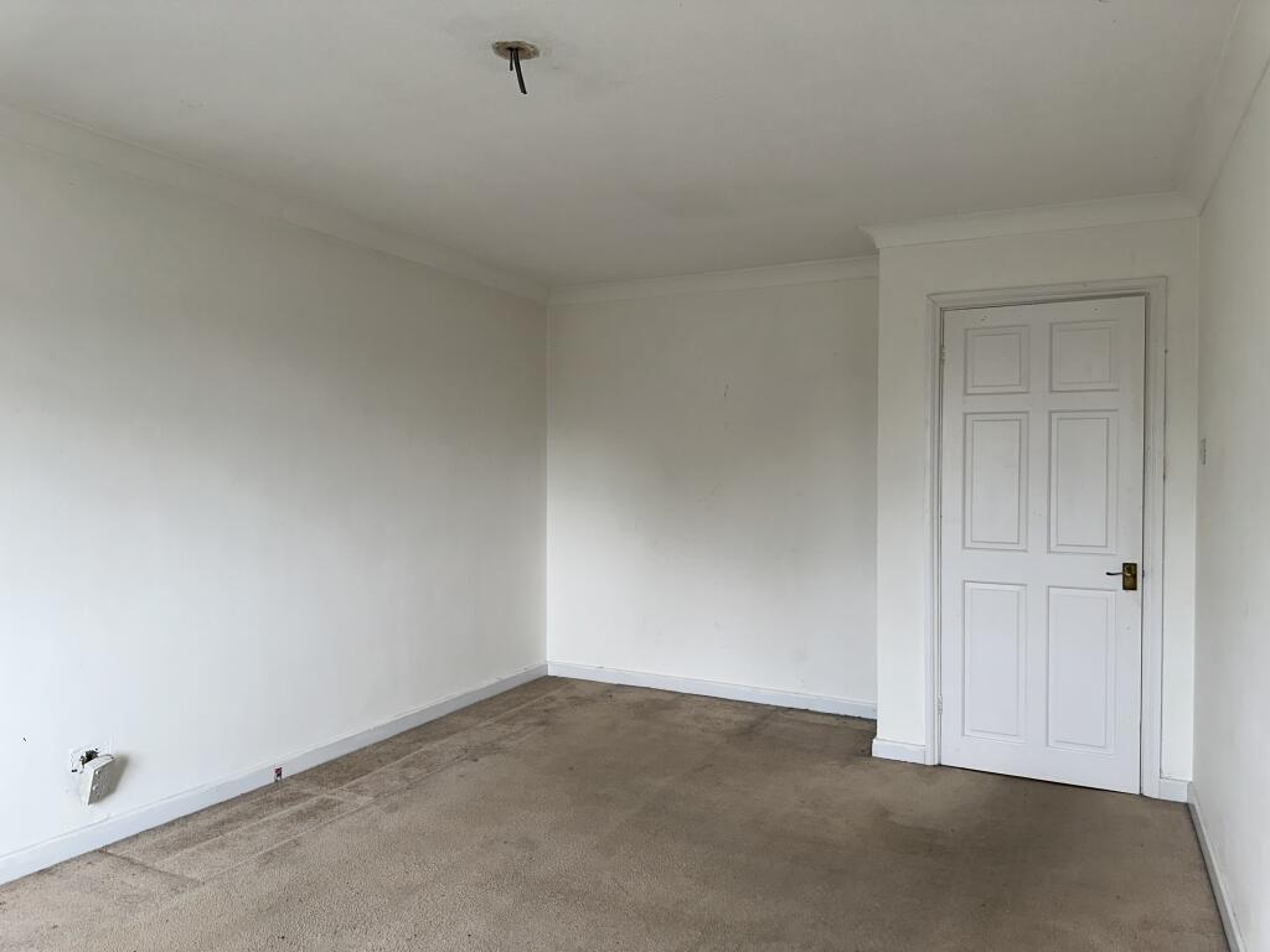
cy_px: 476
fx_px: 881
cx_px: 635
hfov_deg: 71.6
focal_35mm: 24
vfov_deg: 56.8
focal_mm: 6.86
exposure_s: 1/128
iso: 50
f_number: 1.78
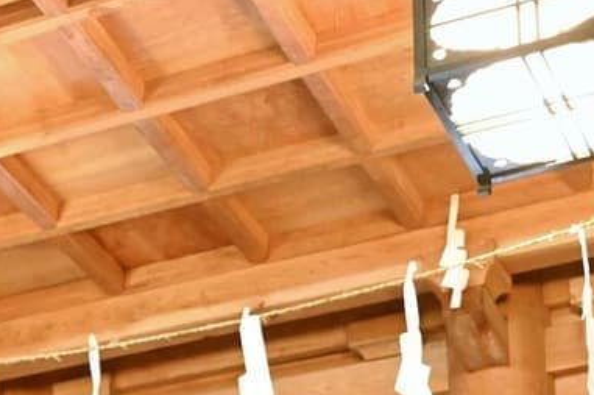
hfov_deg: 16.3
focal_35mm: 121
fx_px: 1994
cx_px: -104
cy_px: 618
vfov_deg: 10.8
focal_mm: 32
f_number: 4
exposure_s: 1/80
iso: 12800
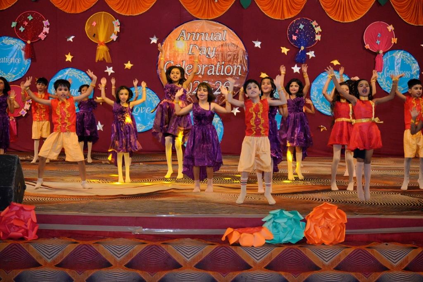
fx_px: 823
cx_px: 212
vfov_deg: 19.5
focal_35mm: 70
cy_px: 141
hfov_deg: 28.8
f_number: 5.6
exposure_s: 1/200
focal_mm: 70
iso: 5000
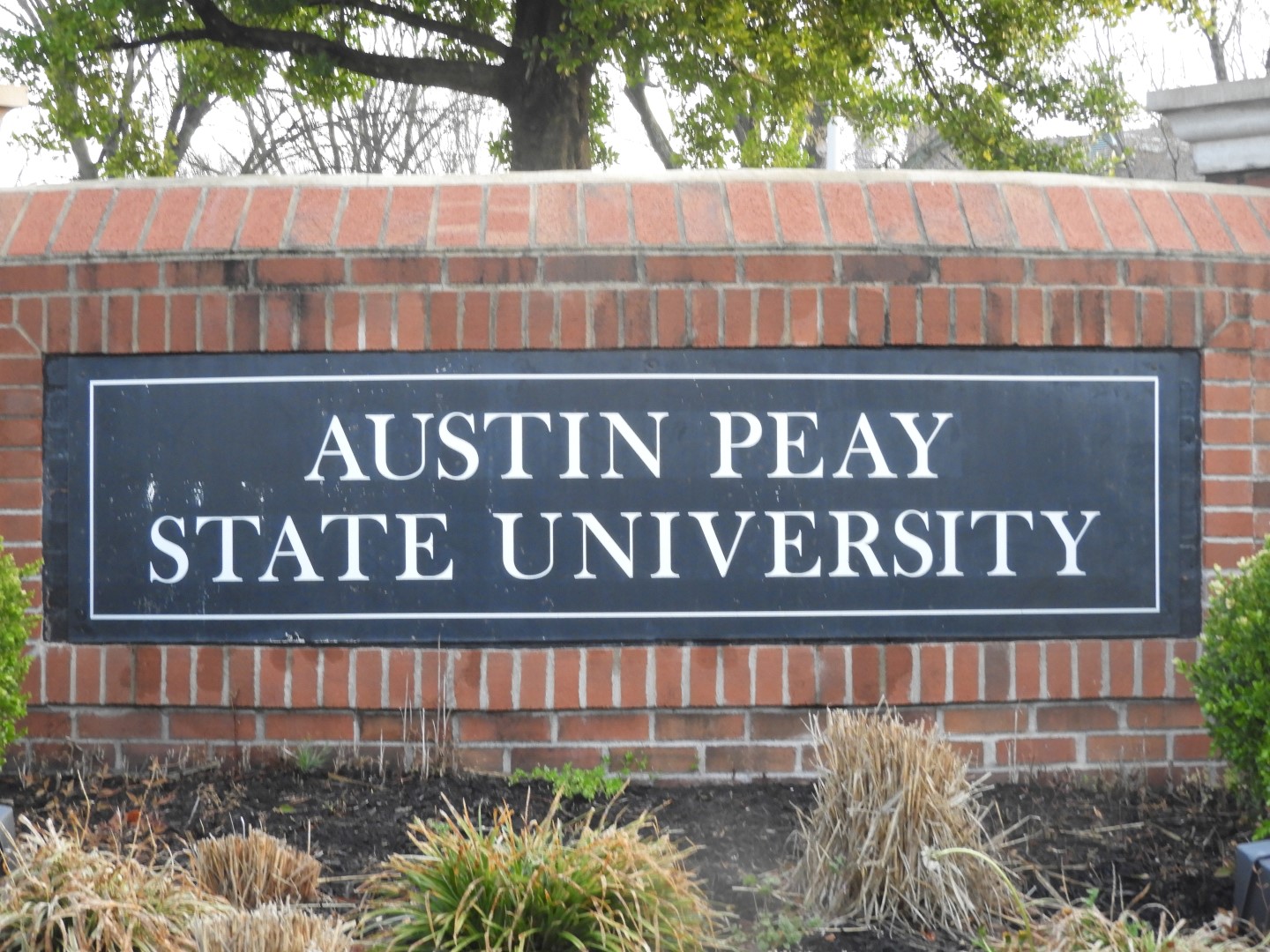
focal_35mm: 95
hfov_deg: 20.7
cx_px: 635
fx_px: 3485
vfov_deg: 15.6
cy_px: 476
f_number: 4.8
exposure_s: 1/50
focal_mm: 17
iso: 400
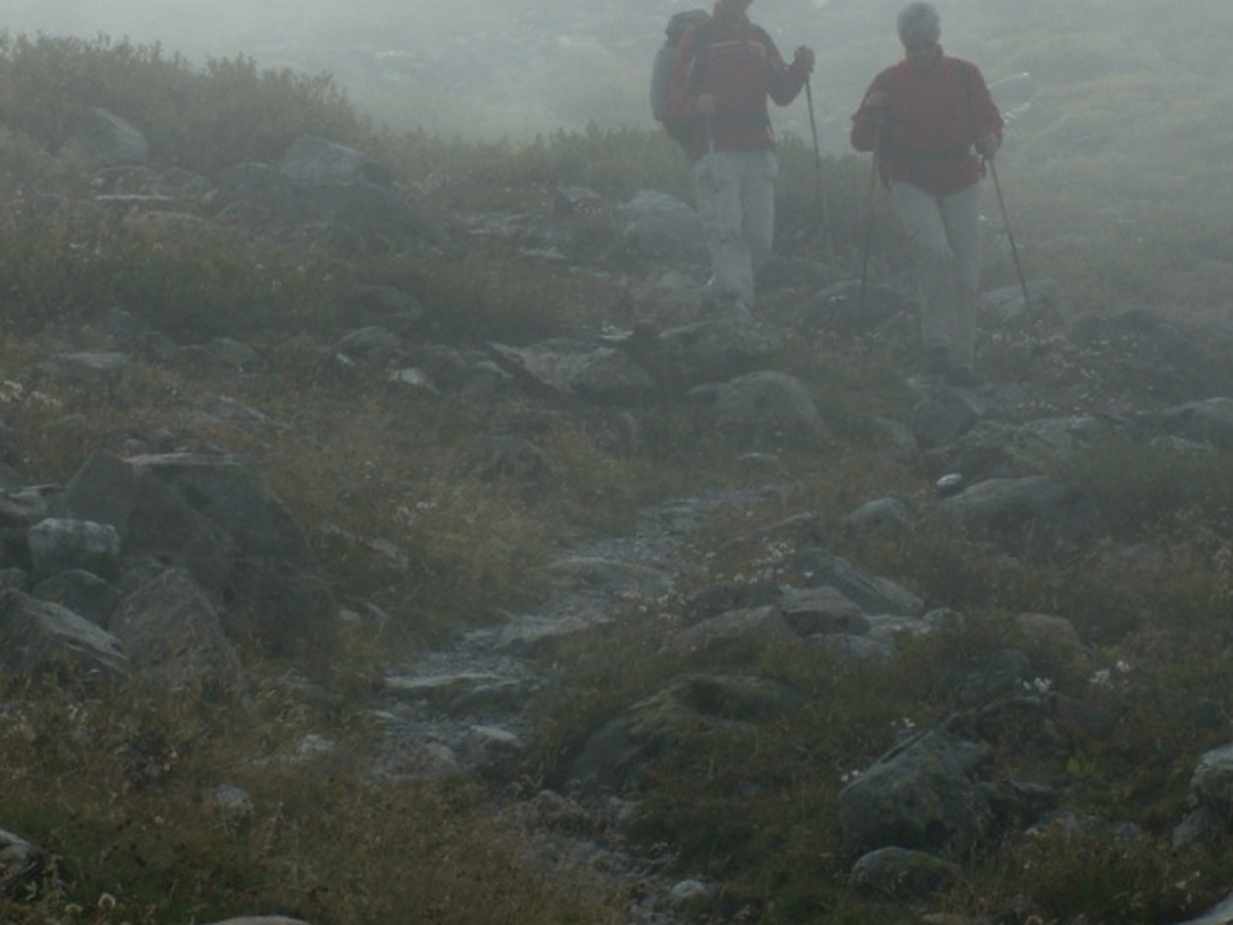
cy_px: 170
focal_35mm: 187
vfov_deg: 7.9
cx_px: 731
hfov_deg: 10.6
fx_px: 6661
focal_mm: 18.55
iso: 50
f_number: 8
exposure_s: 1/400
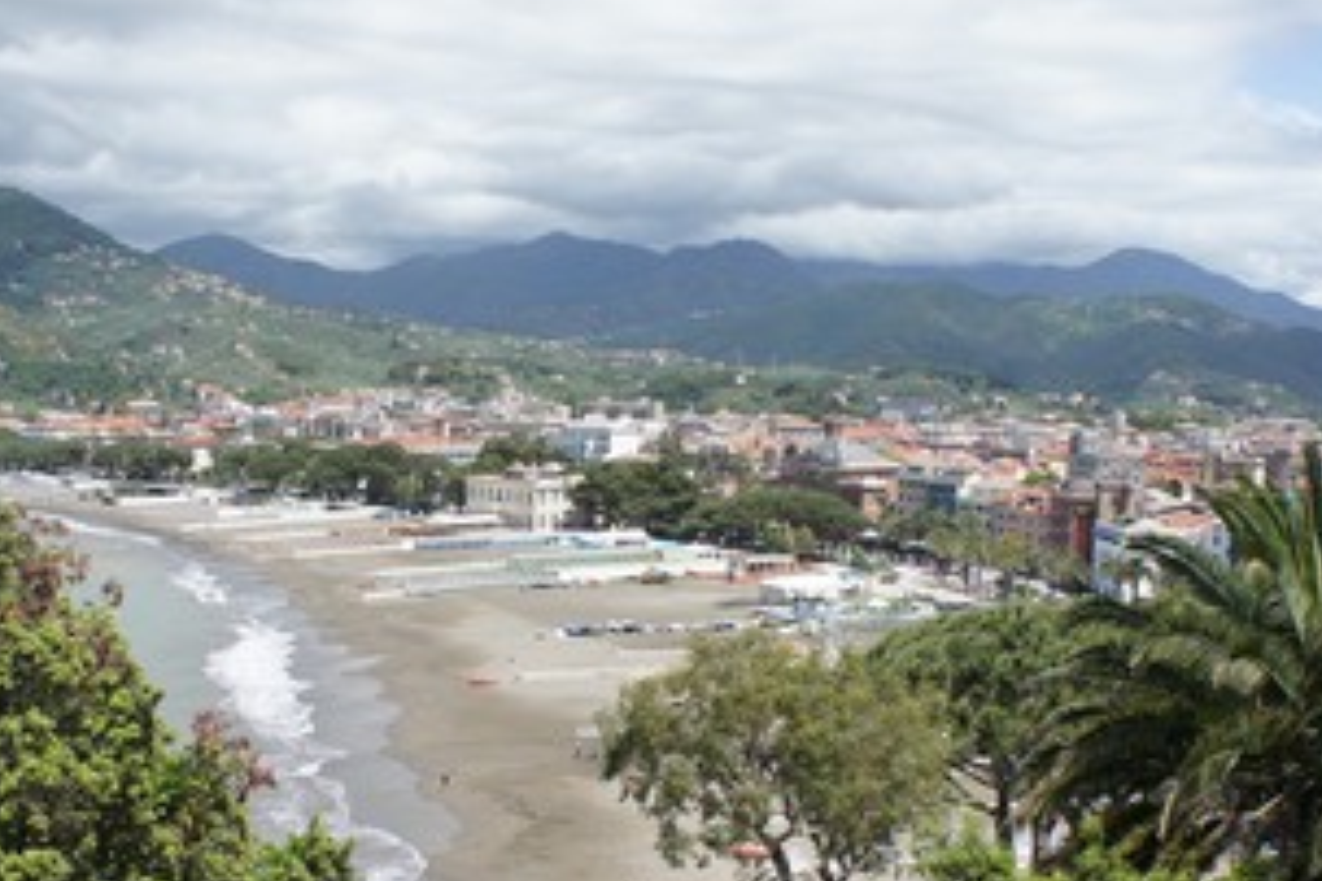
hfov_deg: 47.4
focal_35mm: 41
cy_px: 554
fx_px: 1505
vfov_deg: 32.5
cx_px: 611
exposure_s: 1/400
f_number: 7.1
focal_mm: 18
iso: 200
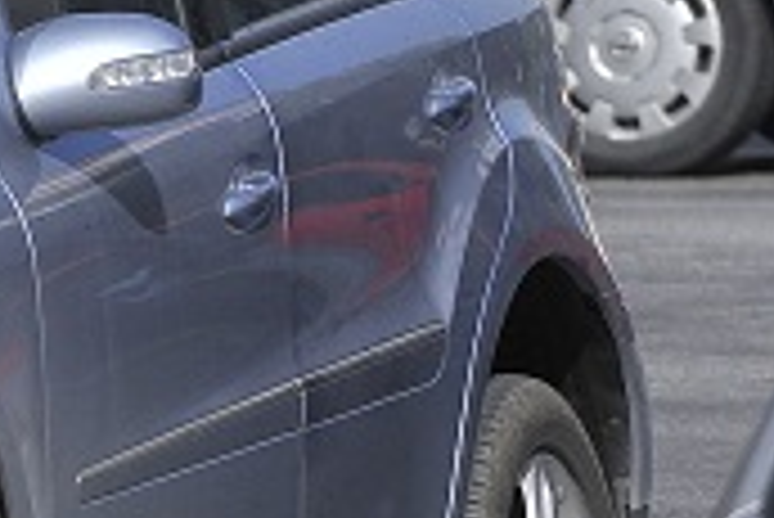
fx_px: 22507
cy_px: 426
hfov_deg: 2.0
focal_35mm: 1046
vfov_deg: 1.3
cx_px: -1062
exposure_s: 1/2000
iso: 400
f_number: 5.6
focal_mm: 200
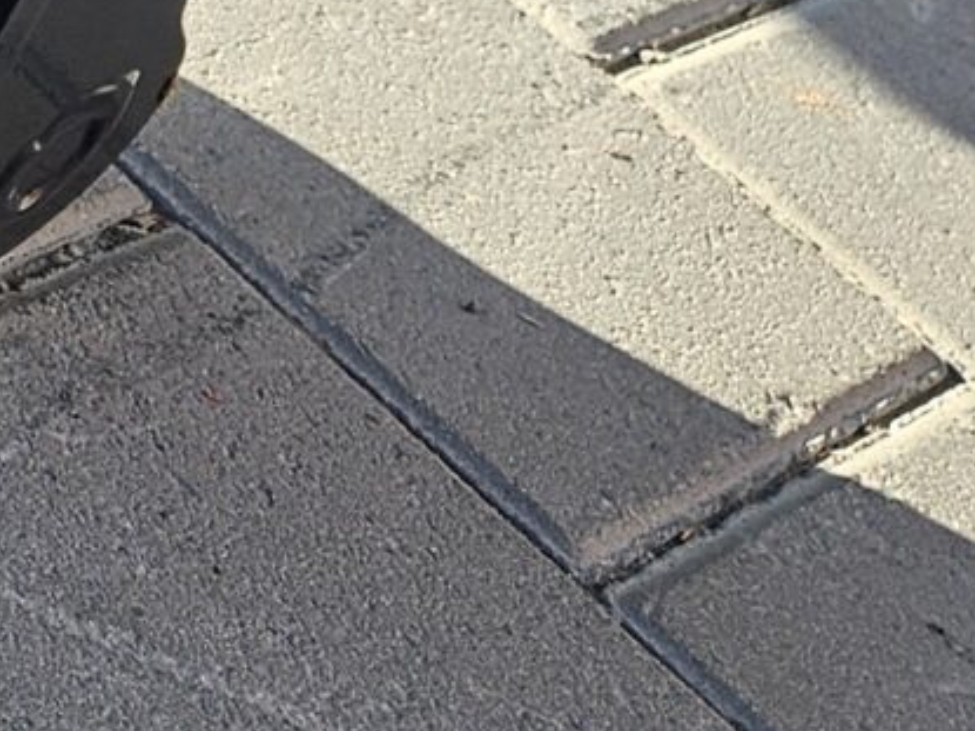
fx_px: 3998
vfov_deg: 9.8
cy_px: -637
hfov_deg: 11.2
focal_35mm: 142
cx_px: -1513
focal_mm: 5.4
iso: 25
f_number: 1.8
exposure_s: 1/391
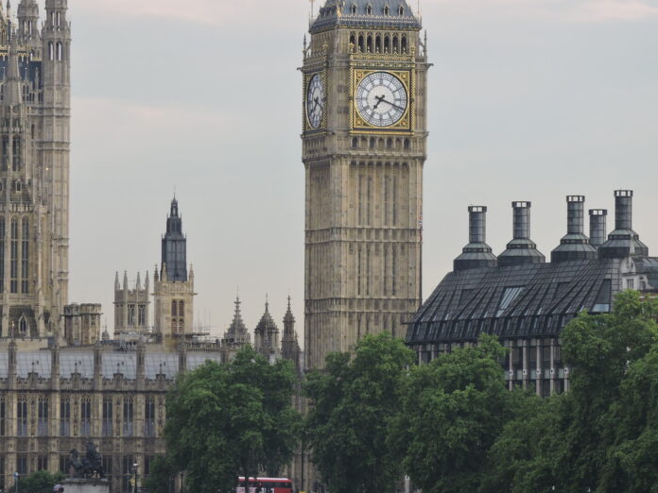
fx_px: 5037
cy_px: 208
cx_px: 392
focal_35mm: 265
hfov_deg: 7.5
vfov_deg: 5.6
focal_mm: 32.2
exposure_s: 1/100
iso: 100
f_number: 5.3
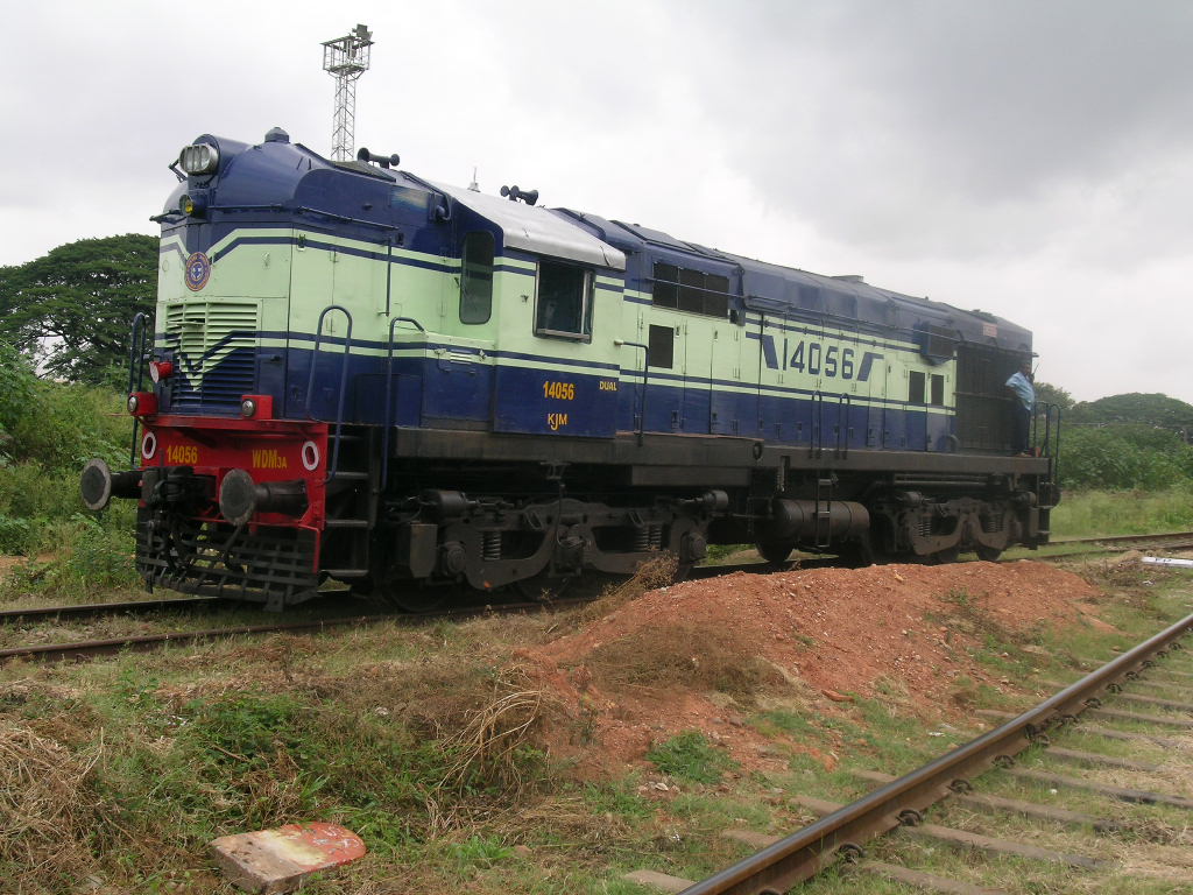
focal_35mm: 42
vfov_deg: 34.3
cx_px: 596
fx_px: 1447
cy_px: 448
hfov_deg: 44.8
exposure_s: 1/173
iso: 50
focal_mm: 8.7
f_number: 6.4
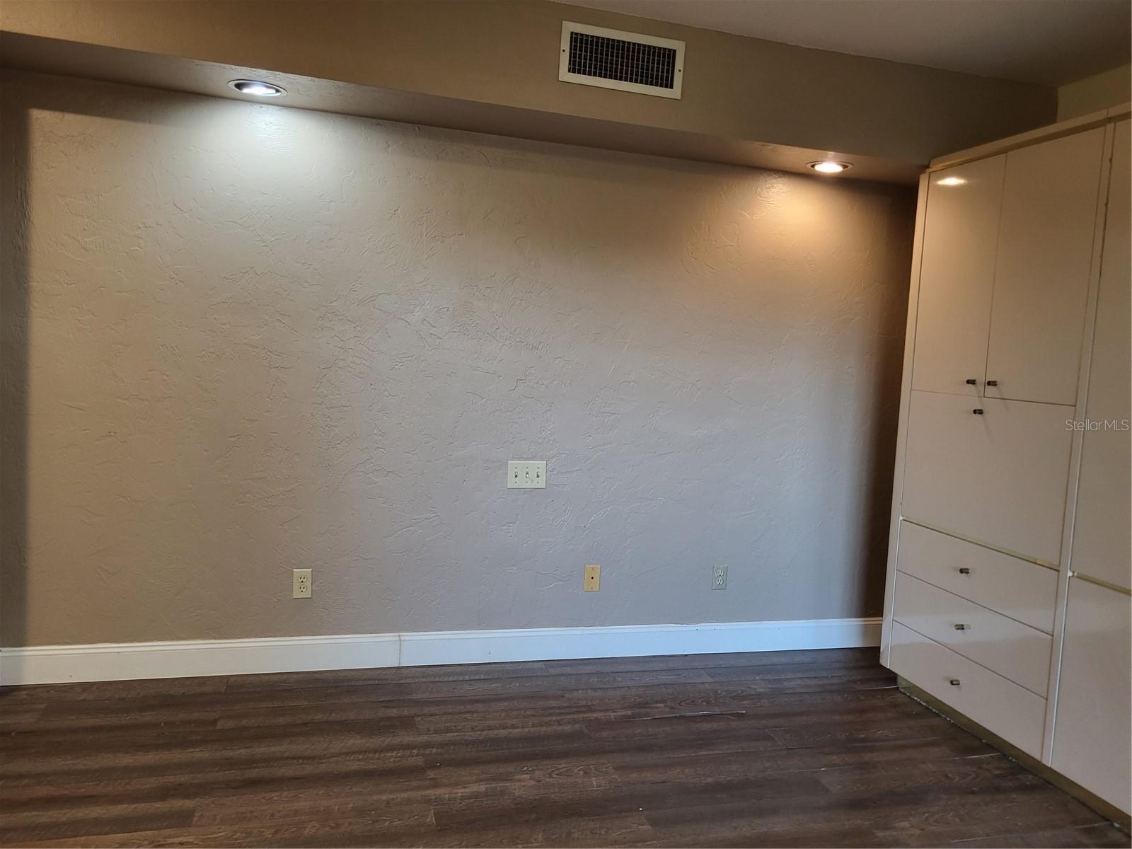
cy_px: 424
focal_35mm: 26
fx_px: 850
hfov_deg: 67.3
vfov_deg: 53.1
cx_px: 566
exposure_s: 1/40
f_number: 1.8
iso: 320
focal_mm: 5.4
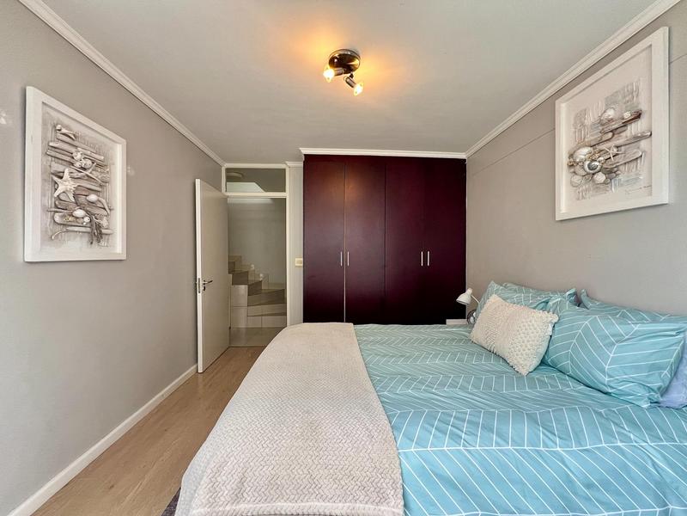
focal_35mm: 13
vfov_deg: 89.9
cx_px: 344
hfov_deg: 106.2
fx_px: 258
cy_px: 258
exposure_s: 1/99
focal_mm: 1.57
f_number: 1.8
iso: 160
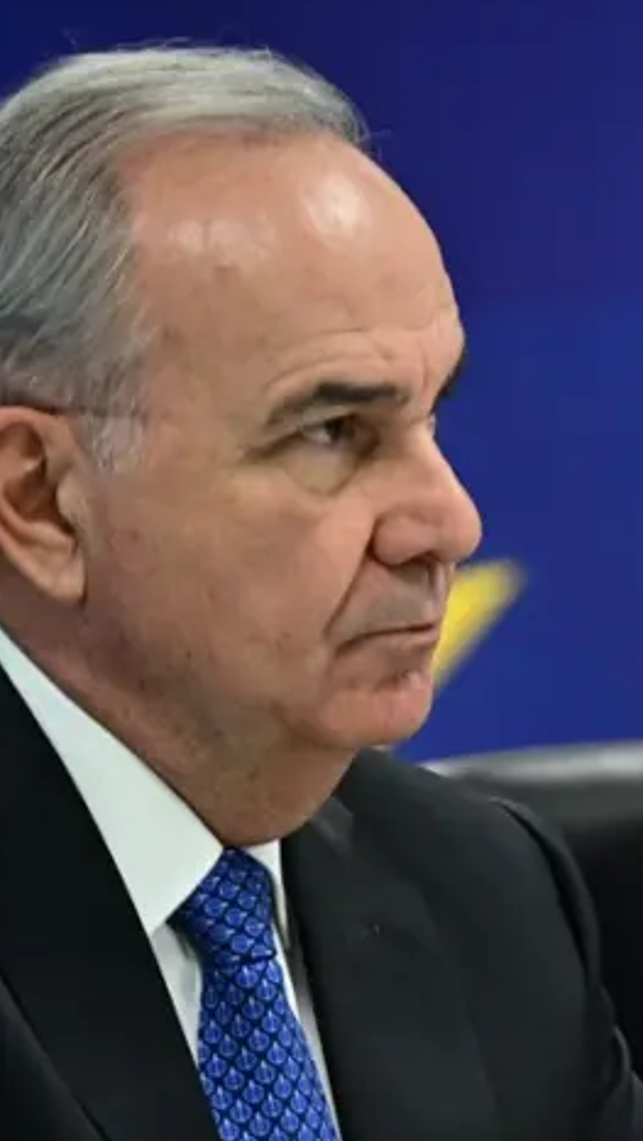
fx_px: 12174
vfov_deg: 5.4
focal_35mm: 402
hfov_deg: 3.0
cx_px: 870
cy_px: 799
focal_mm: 175
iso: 1600
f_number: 3.2
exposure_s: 1/250
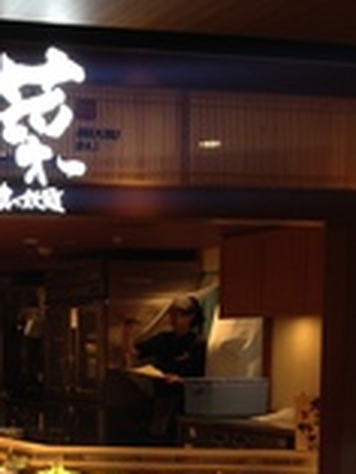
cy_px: 435
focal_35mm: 84
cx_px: -87
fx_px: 1150
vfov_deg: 22.6
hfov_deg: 16.7
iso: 50
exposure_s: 1/40
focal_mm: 4.12
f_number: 2.4
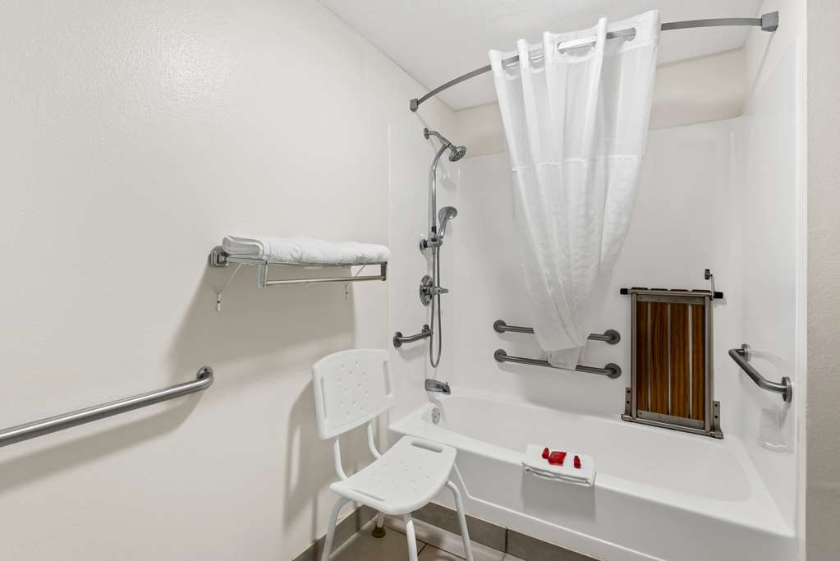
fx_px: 373
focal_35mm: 16
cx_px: 420
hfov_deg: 96.7
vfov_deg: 73.8
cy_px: 280
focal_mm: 16
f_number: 9
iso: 160
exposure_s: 1.6
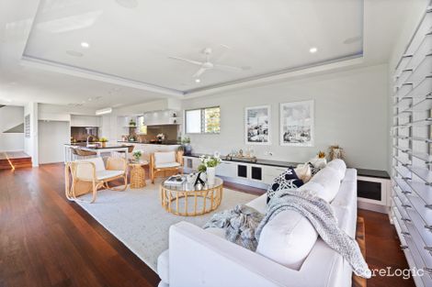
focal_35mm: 14
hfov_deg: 104.3
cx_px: 216
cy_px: 144
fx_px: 168
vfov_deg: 81.2
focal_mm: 14
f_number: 11
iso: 320
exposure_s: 1/4
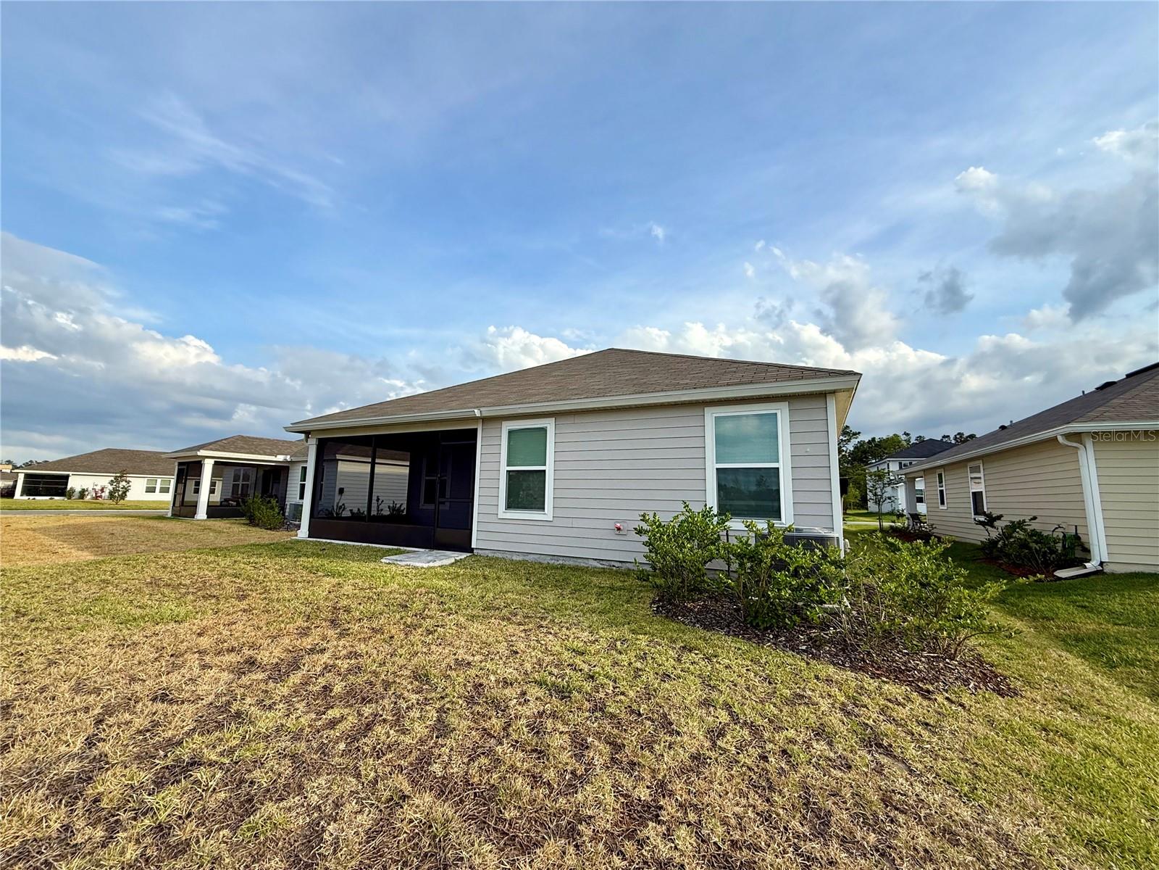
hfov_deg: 102.1
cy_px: 435
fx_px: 469
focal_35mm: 14
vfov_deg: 85.7
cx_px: 580
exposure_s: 1/1087
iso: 50
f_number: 2.2
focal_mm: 2.22
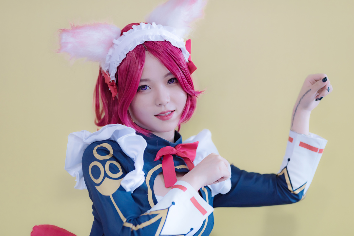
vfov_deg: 16.1
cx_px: 177
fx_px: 836
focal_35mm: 85
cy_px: 118
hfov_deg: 23.9
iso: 320
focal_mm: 85
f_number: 1.8
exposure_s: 1/160
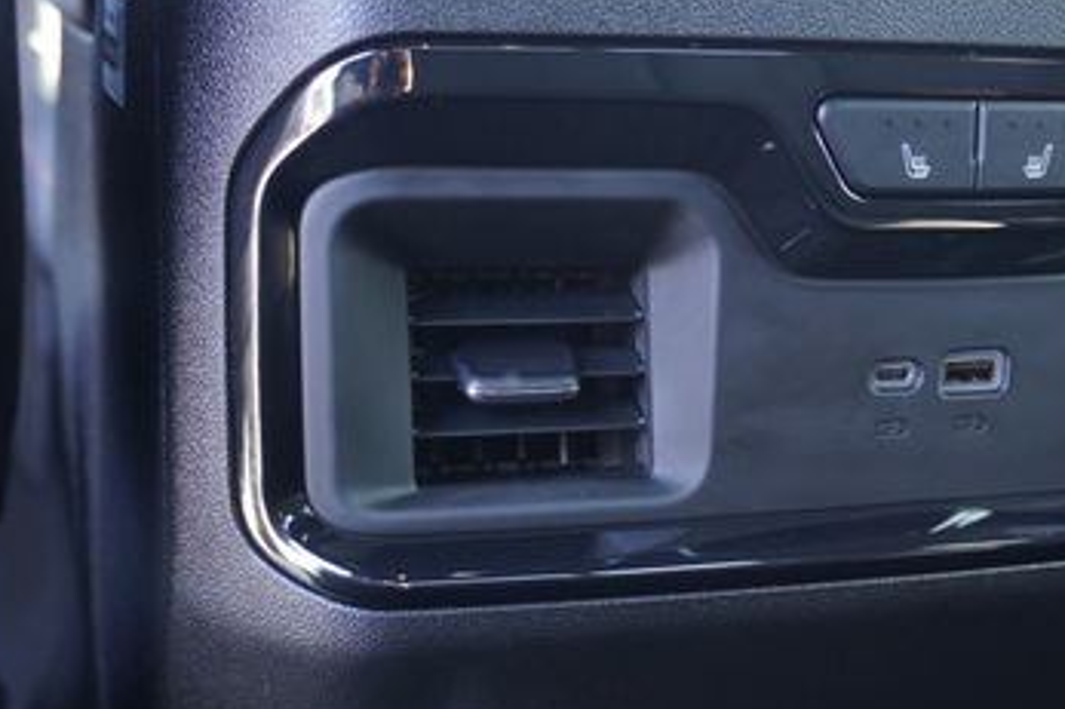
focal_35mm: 61
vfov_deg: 22.2
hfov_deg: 32.3
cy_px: 424
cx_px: 801
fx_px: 1804
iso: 1250
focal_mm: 22
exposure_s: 1/60
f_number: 4
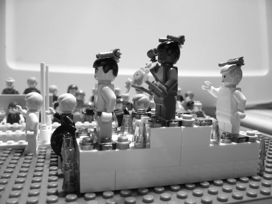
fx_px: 267
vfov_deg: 41.8
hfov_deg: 54.0
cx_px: 136
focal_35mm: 34
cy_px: 102
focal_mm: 5.6
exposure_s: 1/20
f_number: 2.7
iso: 160
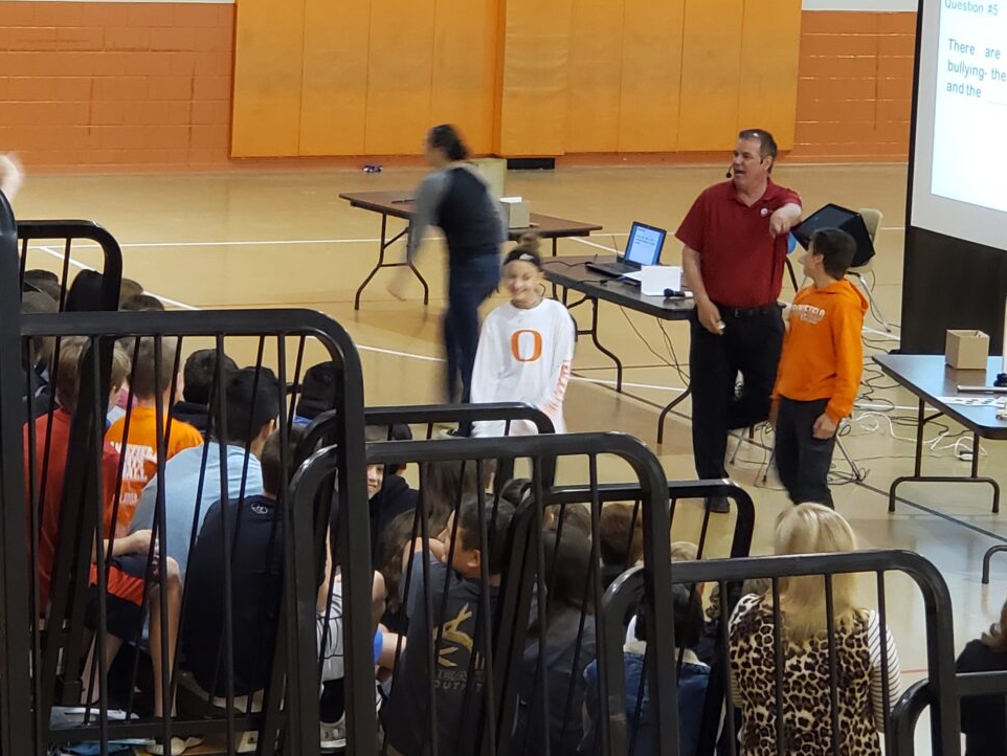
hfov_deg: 23.6
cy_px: 169
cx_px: 484
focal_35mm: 83
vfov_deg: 17.7
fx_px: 2415
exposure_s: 1/20
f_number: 2.4
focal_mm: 6
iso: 200
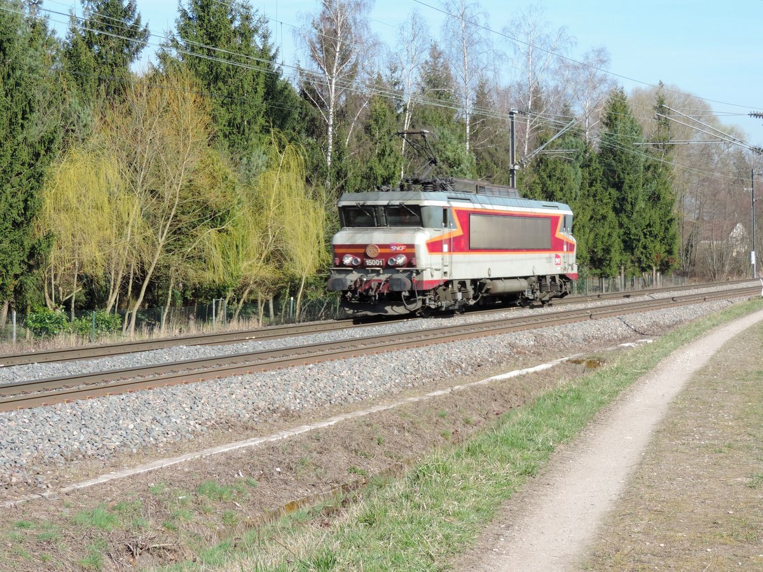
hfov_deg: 26.0
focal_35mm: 75
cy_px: 286
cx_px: 382
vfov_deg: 19.6
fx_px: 1653
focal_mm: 13.3
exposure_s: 1/400
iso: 90
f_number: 3.9
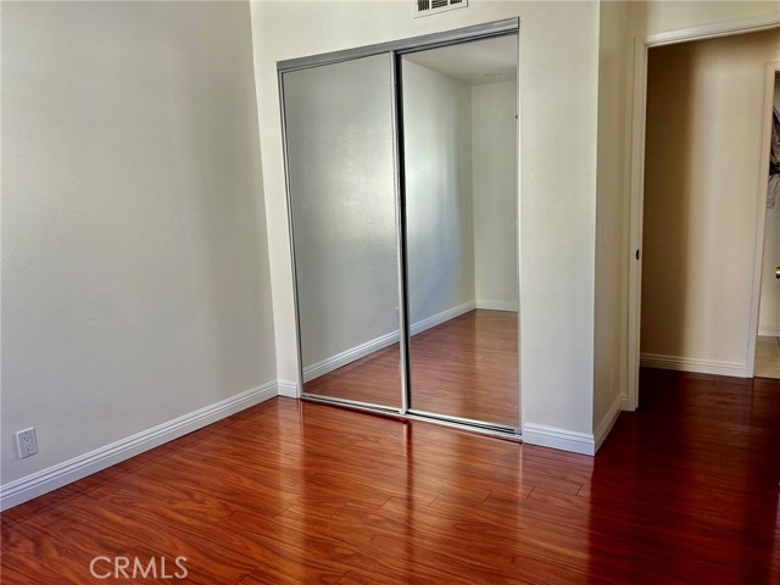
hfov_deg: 67.3
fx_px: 586
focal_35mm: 26
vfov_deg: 53.1
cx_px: 390
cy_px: 292
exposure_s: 1/133
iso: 32
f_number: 1.5
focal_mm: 5.7
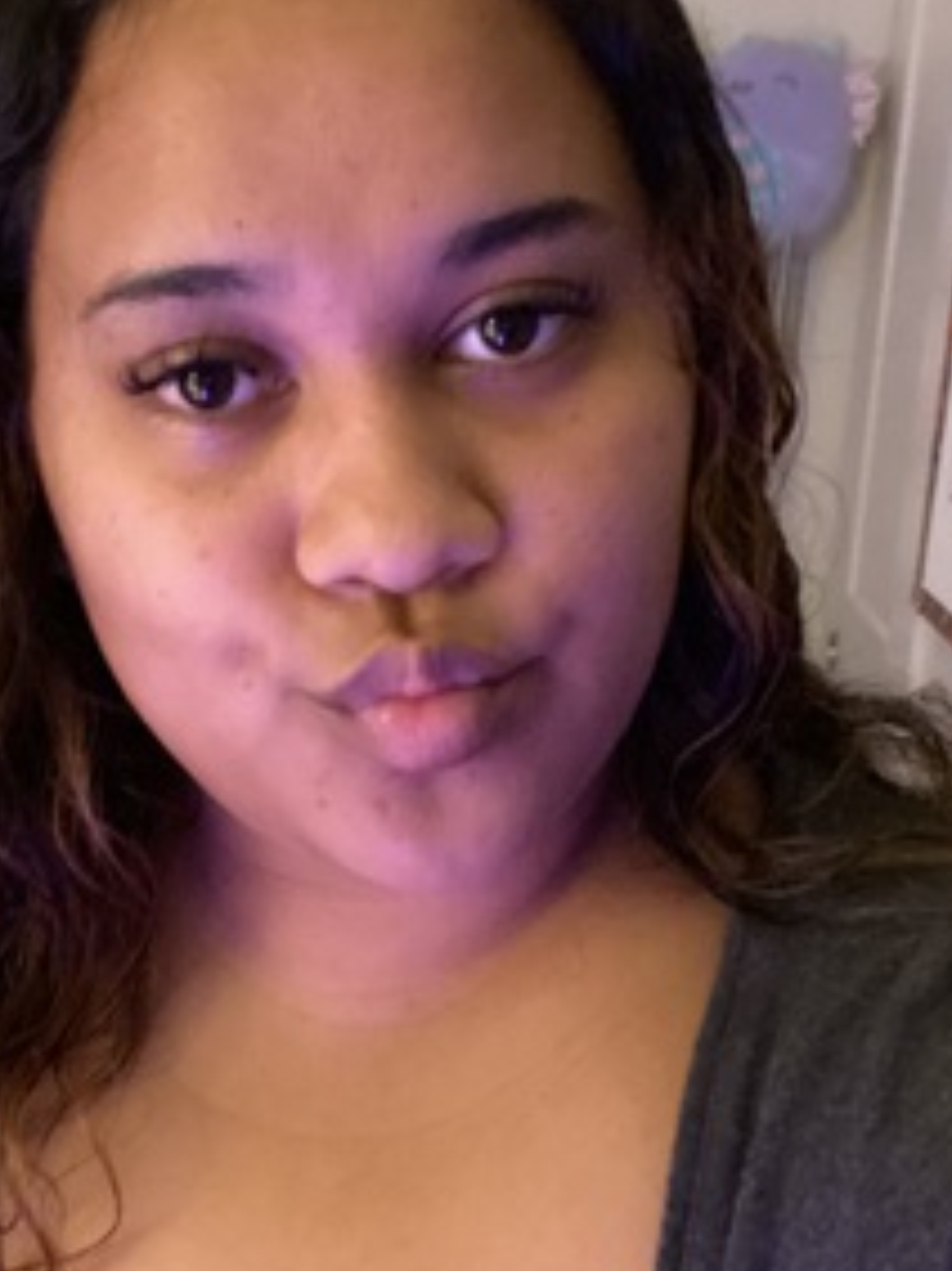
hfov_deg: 27.3
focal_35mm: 53
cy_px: 660
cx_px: 281
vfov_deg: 36.2
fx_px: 1945
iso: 1000
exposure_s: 1/15
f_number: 2.2
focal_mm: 2.71
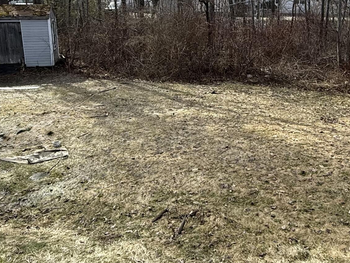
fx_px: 374
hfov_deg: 50.1
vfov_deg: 38.5
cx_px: 192
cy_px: 104
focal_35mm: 37
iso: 50
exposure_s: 1/590
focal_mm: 2.22
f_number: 2.2
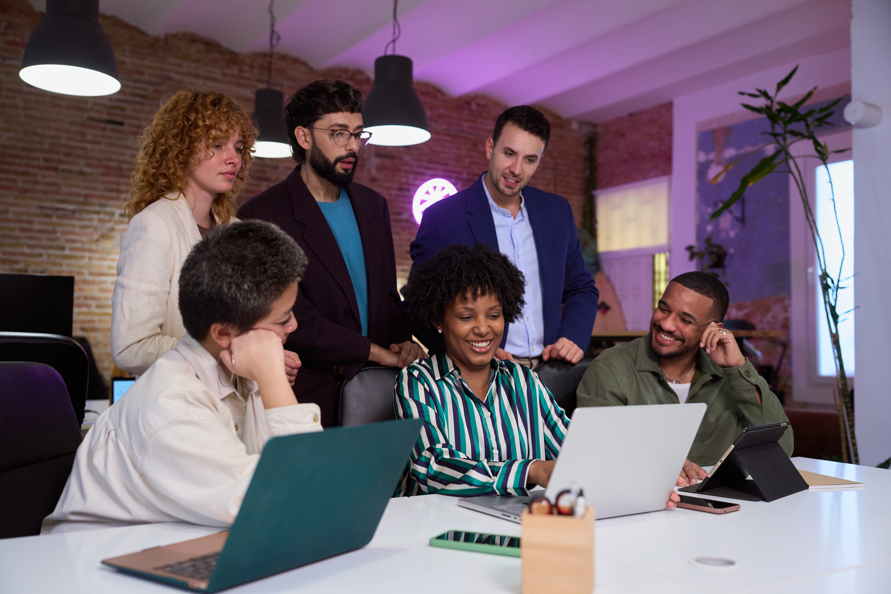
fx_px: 817
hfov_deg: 57.2
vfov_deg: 40.0
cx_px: 446
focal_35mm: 33
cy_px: 297
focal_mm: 33
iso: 1600
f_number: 2.5
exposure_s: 1/200
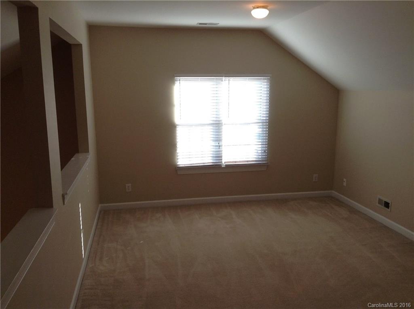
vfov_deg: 42.8
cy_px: 154
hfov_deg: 55.4
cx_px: 207
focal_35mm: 33
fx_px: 394
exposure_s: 1/50
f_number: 2.4
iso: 40
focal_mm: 3.3
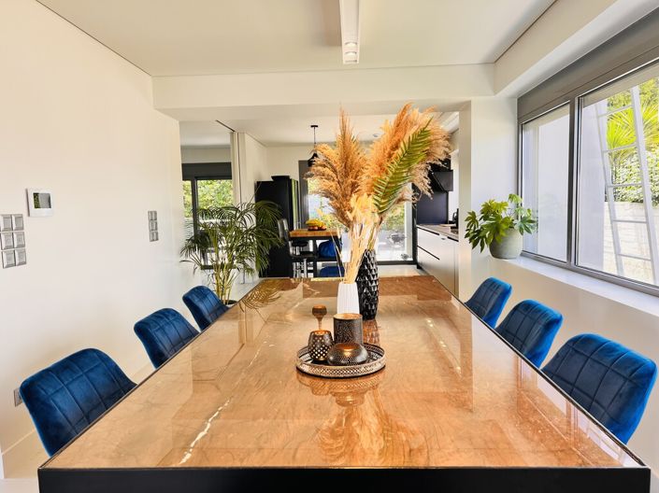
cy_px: 246
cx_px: 330
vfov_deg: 53.0
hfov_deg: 67.3
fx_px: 495
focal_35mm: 26
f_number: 1.5
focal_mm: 5.7
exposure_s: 1/121
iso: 40
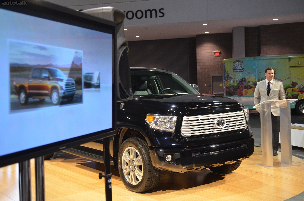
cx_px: 152
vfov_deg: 28.8
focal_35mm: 46
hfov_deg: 42.4
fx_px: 392
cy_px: 100
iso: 1600
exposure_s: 1/80
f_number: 2.8
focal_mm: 31
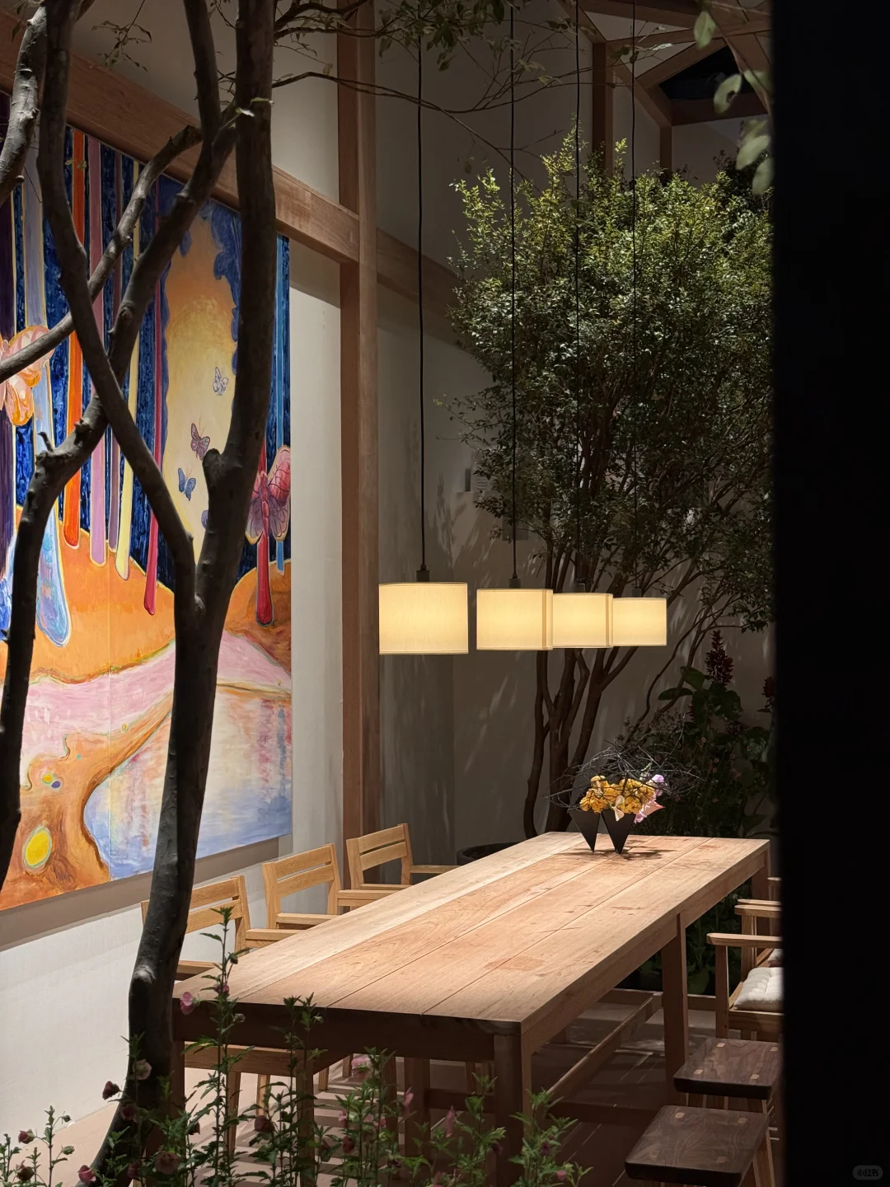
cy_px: 594
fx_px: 1645
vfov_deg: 39.7
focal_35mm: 48
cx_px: 445
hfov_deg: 30.3
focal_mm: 6.76
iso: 100
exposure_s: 1/100
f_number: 1.78
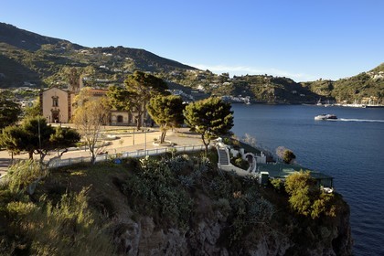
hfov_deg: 58.7
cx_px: 192
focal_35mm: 32
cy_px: 128
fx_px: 341
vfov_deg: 41.1
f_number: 11
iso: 200
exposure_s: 1/250
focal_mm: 32
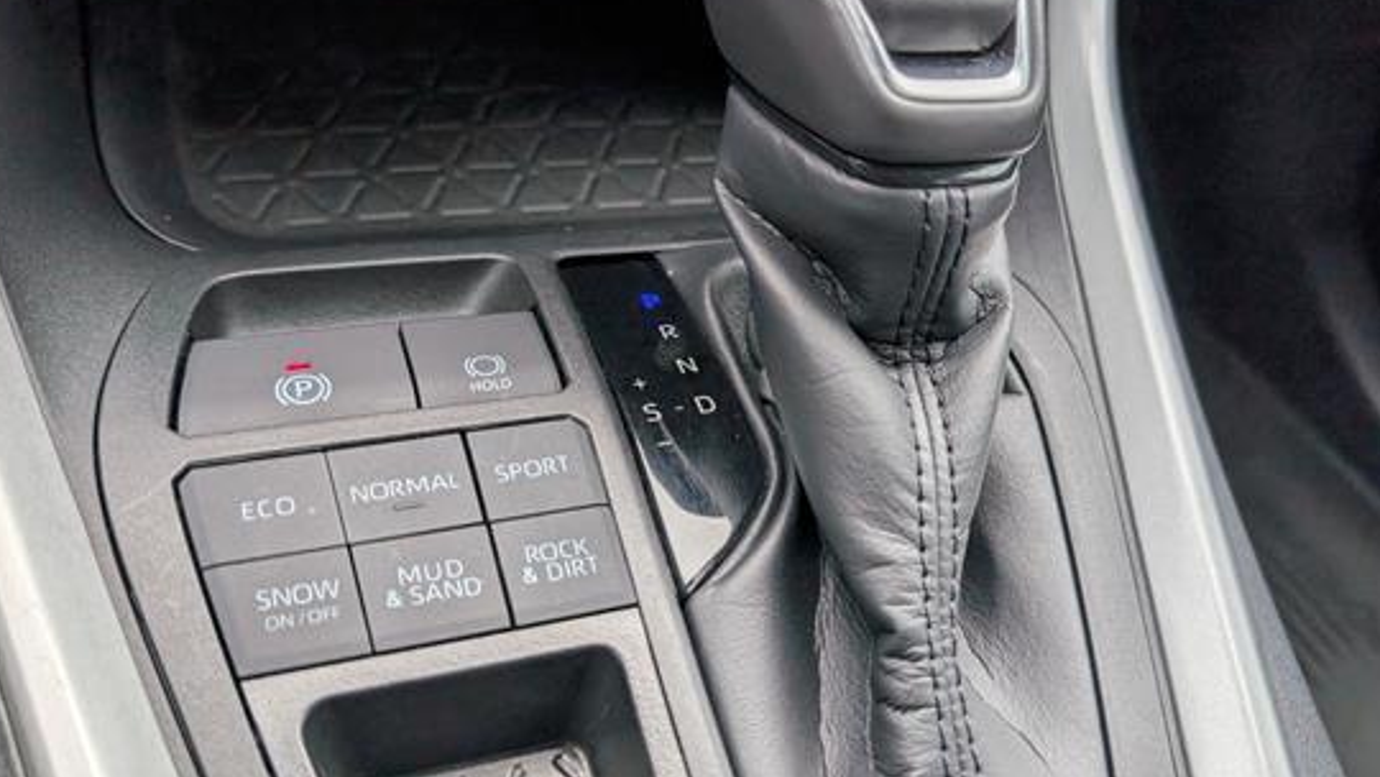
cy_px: 373
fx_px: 1135
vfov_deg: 37.8
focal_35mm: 31
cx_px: 703
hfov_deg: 62.6
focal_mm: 6.9
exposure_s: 1/1000
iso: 21
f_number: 1.68
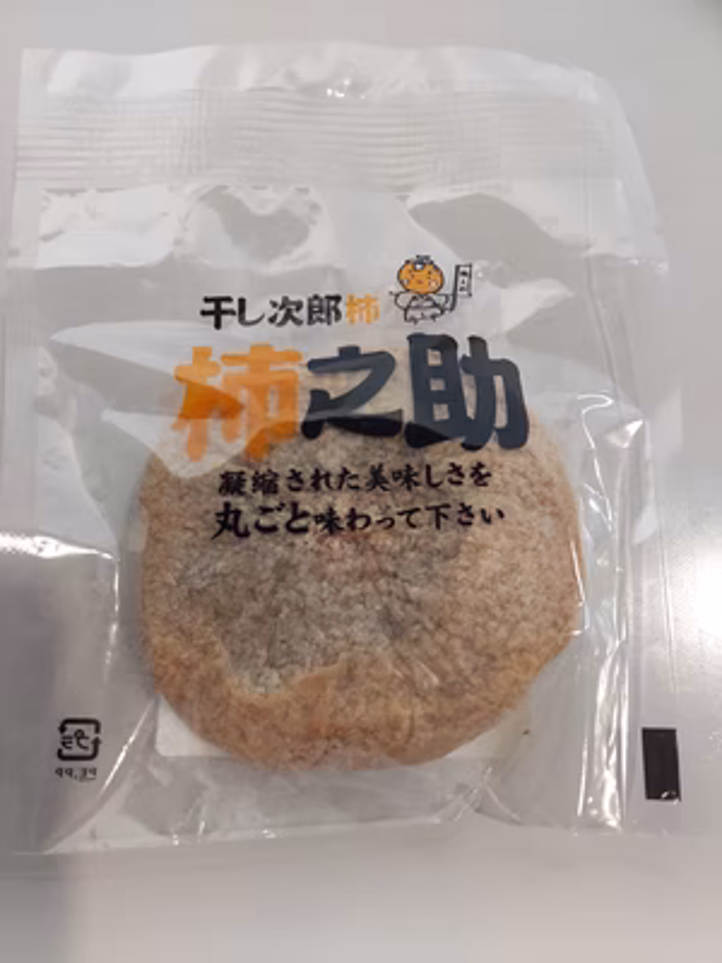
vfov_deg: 69.4
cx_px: 361
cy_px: 482
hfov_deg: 54.9
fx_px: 695
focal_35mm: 25
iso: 250
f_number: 2
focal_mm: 4.6
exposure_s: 1/50
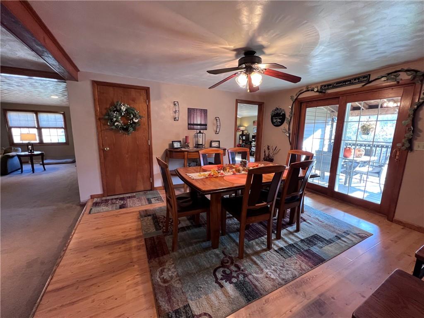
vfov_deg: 89.9
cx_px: 212
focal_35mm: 13
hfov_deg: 106.2
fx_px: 159
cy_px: 159
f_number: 1.8
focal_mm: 1.57
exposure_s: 1/60
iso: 200
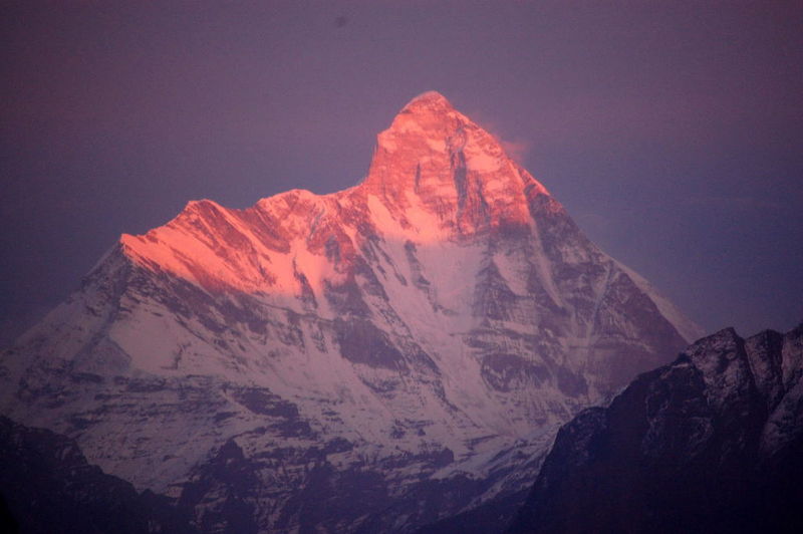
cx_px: 402
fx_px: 6686
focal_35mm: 300
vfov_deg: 4.6
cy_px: 267
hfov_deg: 6.9
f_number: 5.6
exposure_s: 1/100
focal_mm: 200
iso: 800
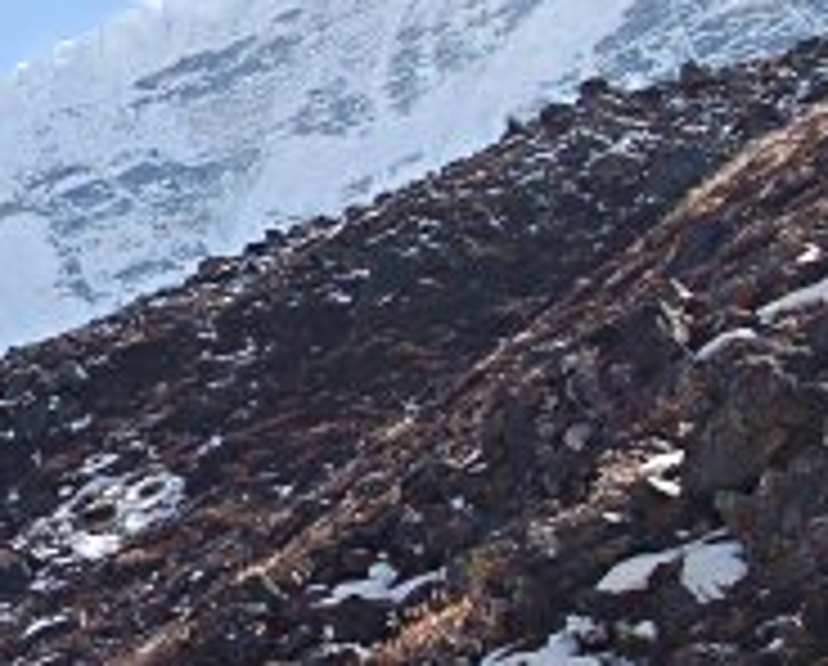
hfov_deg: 7.7
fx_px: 6086
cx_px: -374
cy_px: 130
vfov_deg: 6.3
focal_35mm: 248
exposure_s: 1/250
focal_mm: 45
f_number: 10
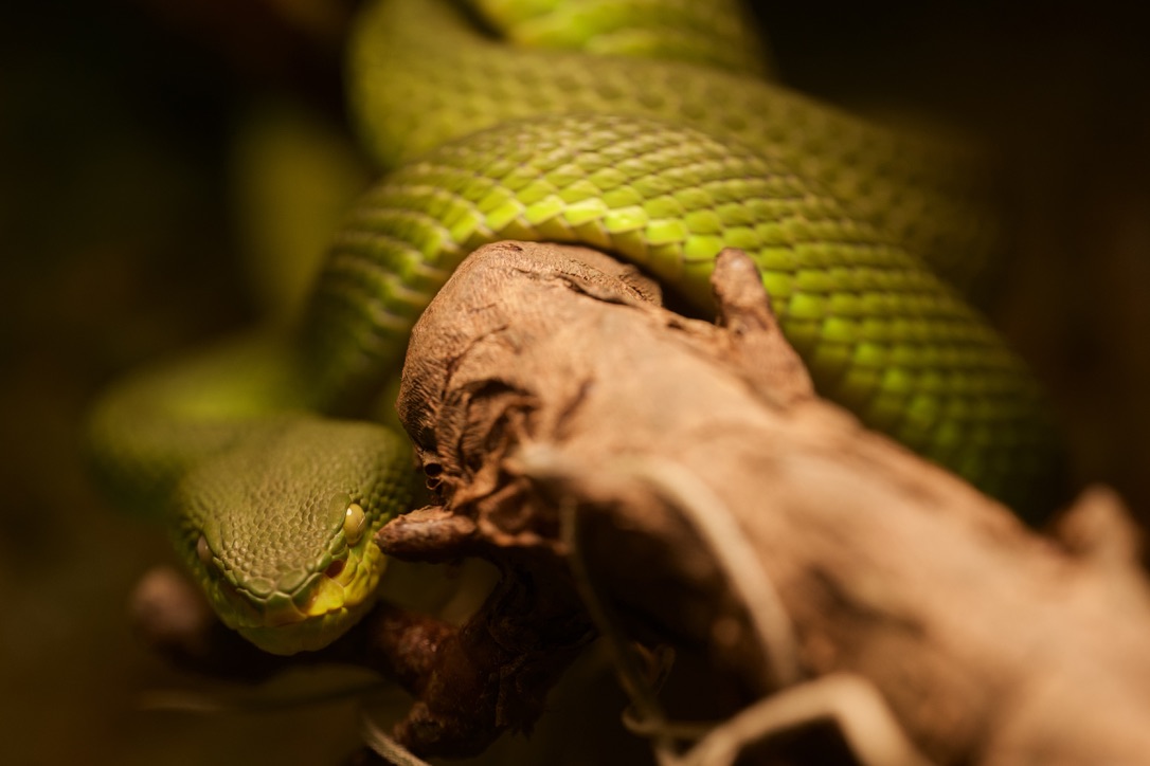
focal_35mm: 105
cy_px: 383
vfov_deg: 13.0
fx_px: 3354
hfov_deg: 19.5
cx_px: 575
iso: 250
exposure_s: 1/320
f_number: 3.2
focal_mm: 105
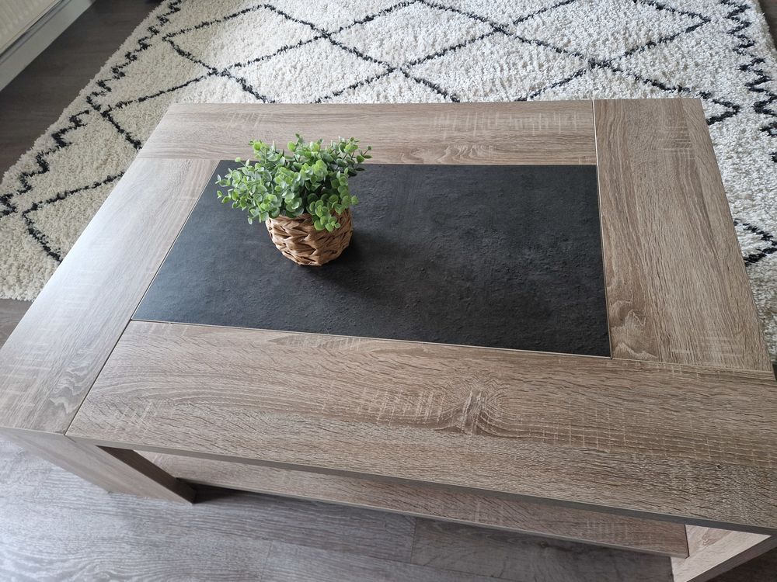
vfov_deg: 58.9
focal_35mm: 23
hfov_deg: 73.9
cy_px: 291
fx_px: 516
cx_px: 388
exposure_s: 1/100
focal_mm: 5.4
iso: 320
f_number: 1.8
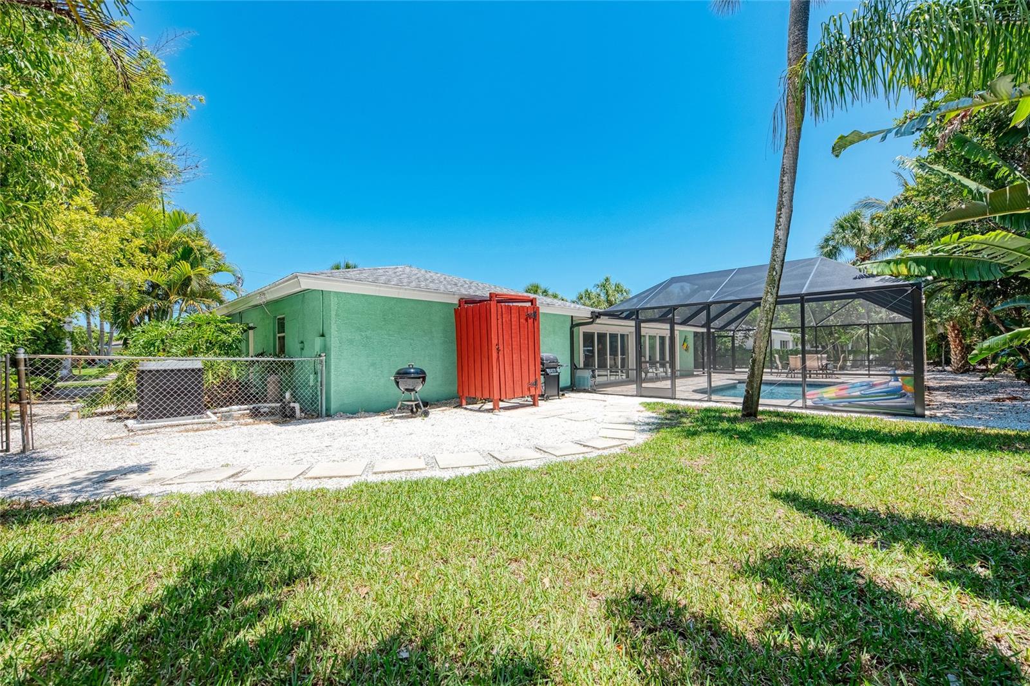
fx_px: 400
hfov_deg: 104.3
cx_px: 515
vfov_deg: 81.2
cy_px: 343
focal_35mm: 14
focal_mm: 14
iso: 400
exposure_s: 1/200
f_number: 7.1
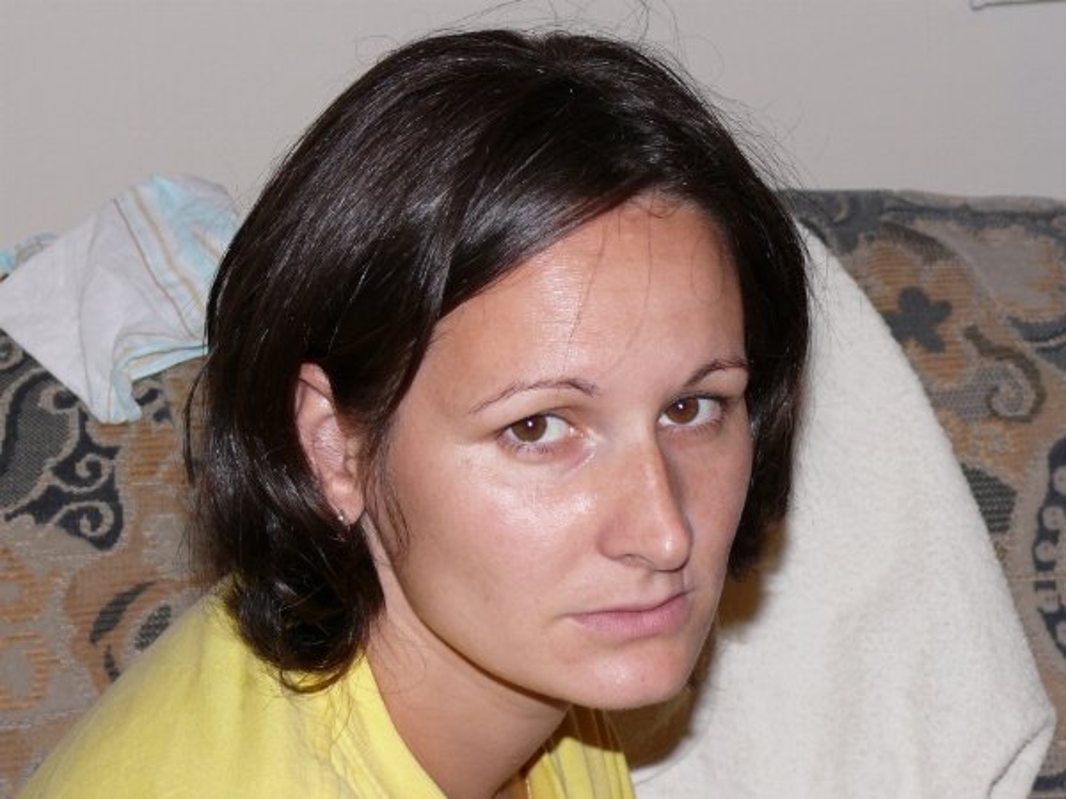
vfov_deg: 14.1
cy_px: 400
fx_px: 3233
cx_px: 533
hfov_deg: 18.7
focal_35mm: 105
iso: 100
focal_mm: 15.7
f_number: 3.2
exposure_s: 1/30
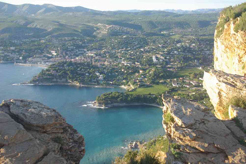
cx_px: 123
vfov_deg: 31.8
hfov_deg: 46.4
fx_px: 287
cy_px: 82
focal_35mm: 42
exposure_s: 1/90
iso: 100
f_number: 5.6
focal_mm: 28
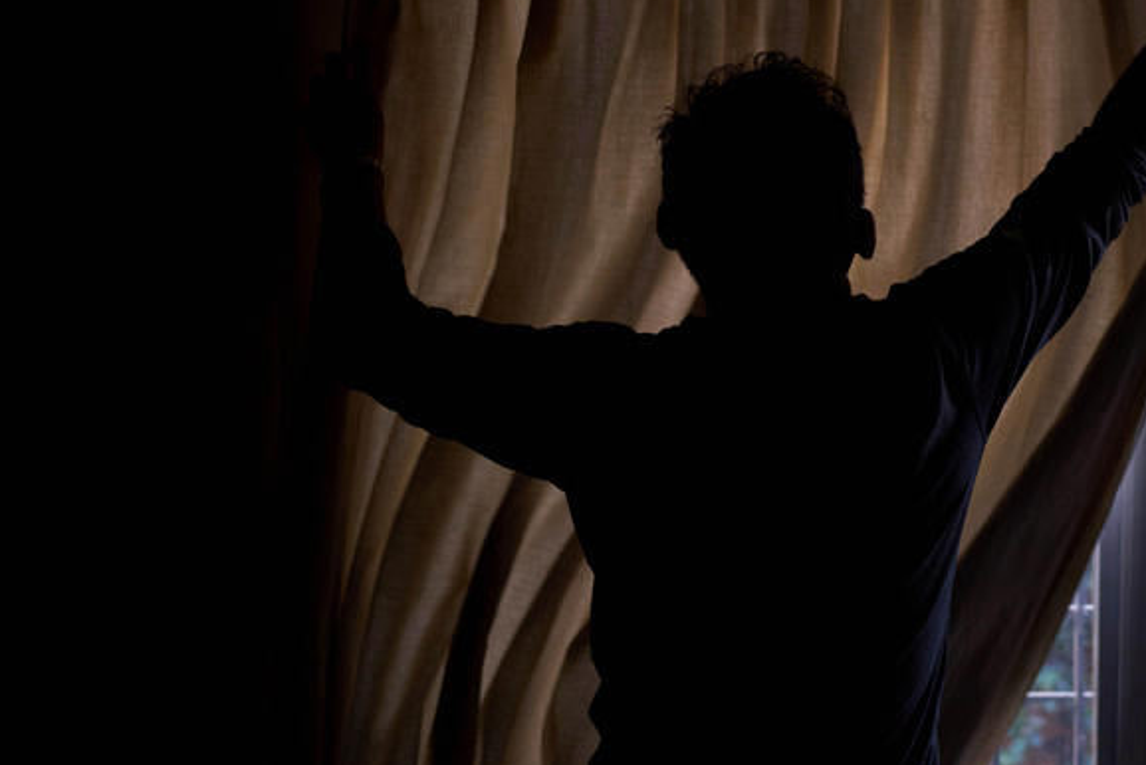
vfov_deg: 21.9
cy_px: 360
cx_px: 975
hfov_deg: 31.2
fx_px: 1975
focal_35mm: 62
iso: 250
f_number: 1.4
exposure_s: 1/200
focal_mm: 35
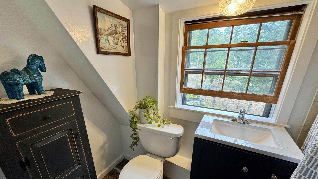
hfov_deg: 99.3
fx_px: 135
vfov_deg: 66.5
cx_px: 153
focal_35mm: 16
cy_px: 107
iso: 160
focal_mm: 2.22
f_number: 2.2
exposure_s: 1/120
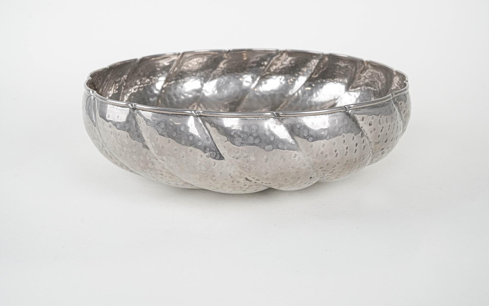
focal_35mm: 46
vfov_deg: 28.0
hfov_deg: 43.5
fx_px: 613
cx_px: 260
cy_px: 137
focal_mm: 41
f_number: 10
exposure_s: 1/80
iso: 2500
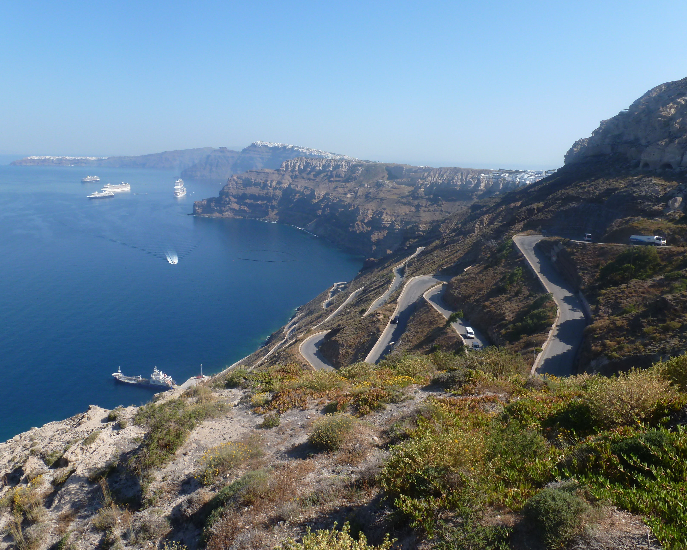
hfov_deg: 66.0
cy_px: 266
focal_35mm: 26
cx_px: 323
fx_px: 529
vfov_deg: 54.9
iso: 100
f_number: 4.5
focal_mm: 4.3
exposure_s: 1/400
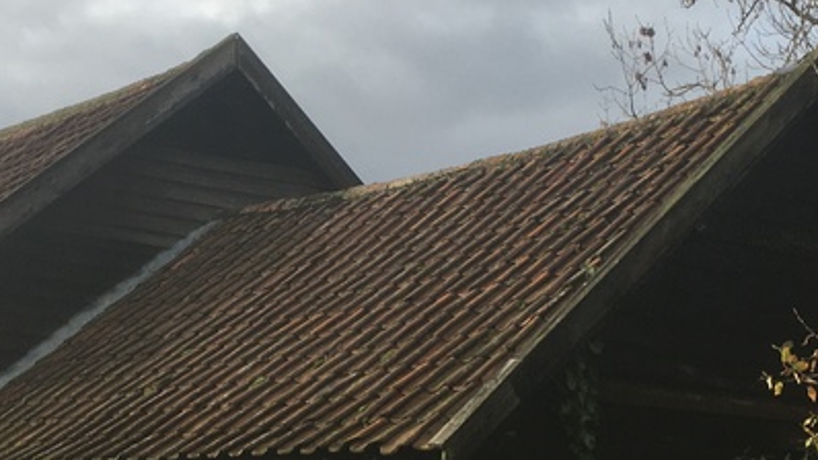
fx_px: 1735
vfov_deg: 14.9
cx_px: 407
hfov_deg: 26.5
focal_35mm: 80
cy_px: 462
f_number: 2.2
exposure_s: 1/962
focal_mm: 4.15
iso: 25
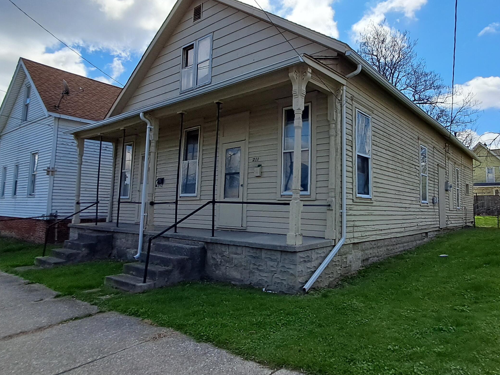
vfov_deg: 58.8
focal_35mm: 23
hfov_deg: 73.2
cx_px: 299
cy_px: 172
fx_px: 332
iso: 40
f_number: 2.2
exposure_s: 1/2000
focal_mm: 1.64
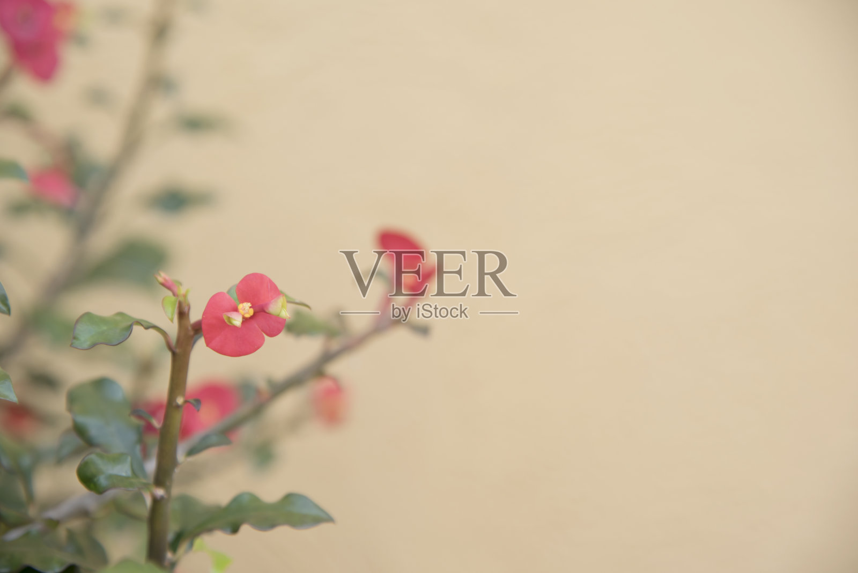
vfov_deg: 11.4
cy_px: 286
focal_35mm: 120
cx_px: 429
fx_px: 2861
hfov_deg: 17.1
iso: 320
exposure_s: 1/60
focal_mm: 120
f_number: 5.6
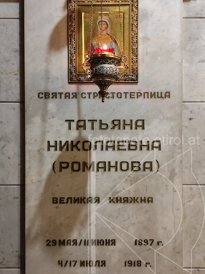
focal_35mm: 46
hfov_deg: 31.5
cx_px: 102
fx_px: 363
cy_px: 137
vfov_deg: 41.2
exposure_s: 1/20
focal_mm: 6.19
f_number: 1.65
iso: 2000
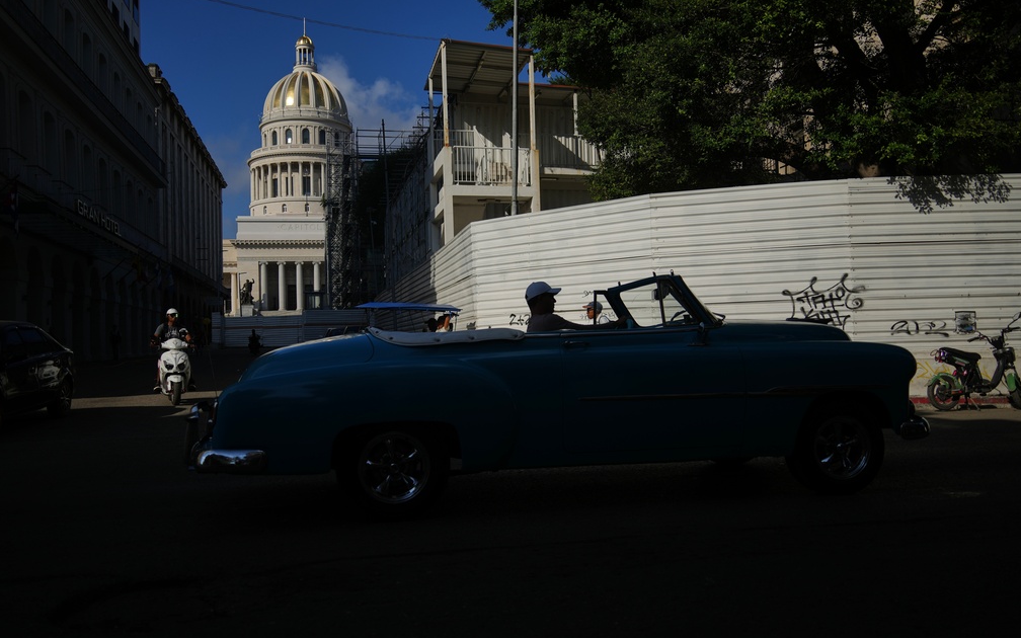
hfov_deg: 64.6
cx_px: 510
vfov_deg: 43.1
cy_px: 326
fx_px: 807
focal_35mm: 29
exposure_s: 1/4000
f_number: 2.8
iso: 50
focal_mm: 28
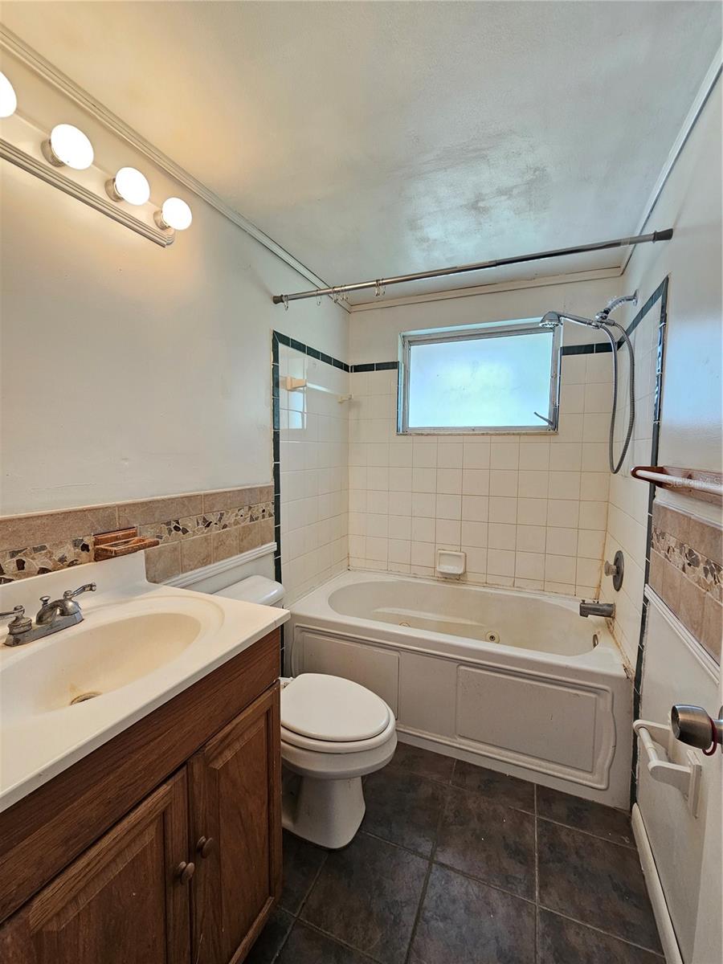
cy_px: 482
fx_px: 362
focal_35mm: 13
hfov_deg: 89.9
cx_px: 362
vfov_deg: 106.2
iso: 125
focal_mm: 2.2
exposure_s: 1/60
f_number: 2.2
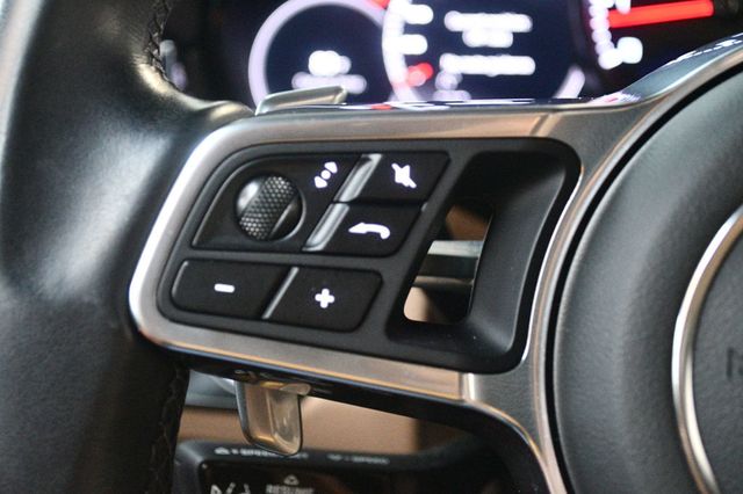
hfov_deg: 35.1
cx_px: 372
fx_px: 1176
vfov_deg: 23.8
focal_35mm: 57
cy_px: 247
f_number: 5
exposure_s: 1/60
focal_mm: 38
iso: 9000
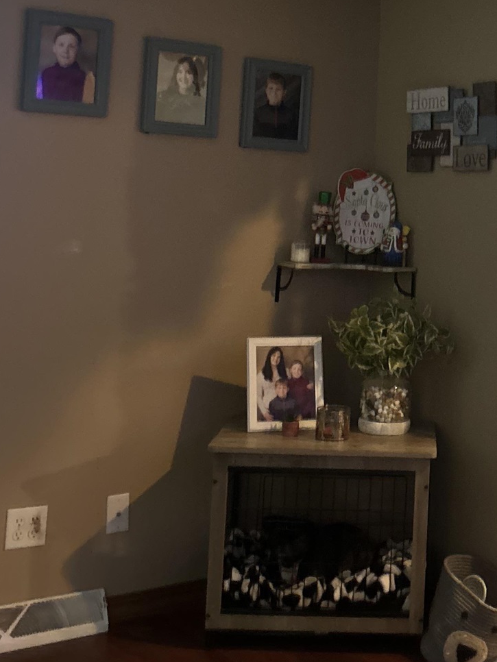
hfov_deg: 22.9
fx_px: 1186
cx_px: 472
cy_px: 112
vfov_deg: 30.3
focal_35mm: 62
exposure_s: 1/40
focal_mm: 5.7
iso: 500
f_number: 1.5
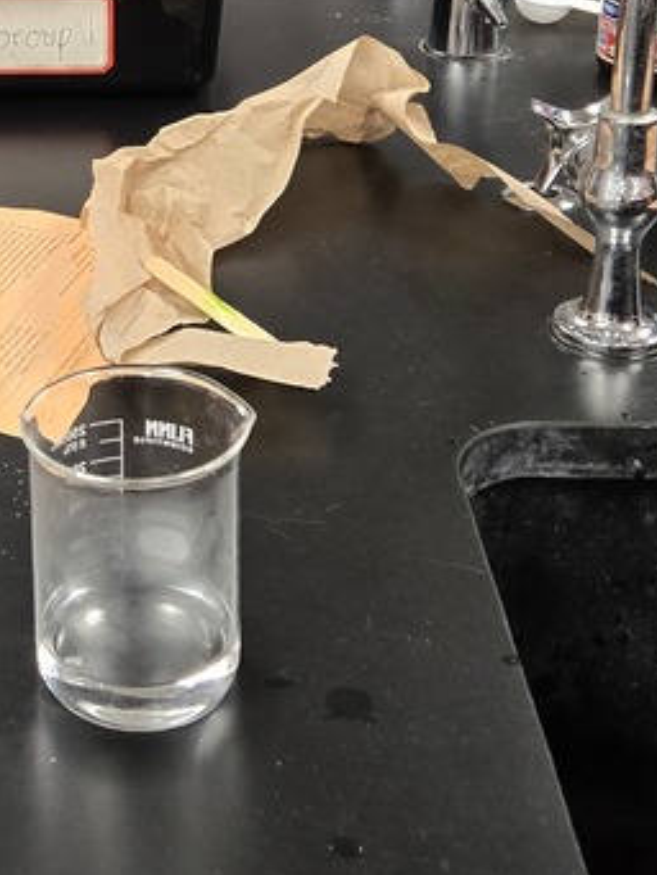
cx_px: 59
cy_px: 26
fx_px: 1745
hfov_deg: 20.9
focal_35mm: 69
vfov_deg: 26.8
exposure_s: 1/120
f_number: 1.8
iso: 250
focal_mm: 5.4
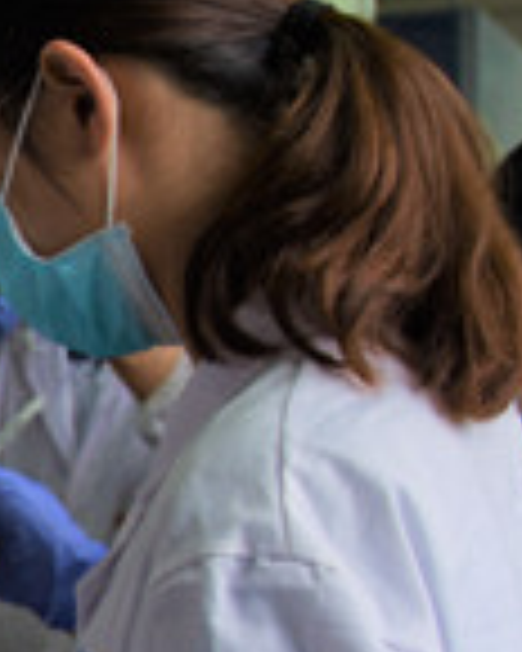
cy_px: 567
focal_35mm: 105
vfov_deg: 18.0
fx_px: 2028
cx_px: -590
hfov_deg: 12.5
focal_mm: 18
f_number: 4
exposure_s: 1/60
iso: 100
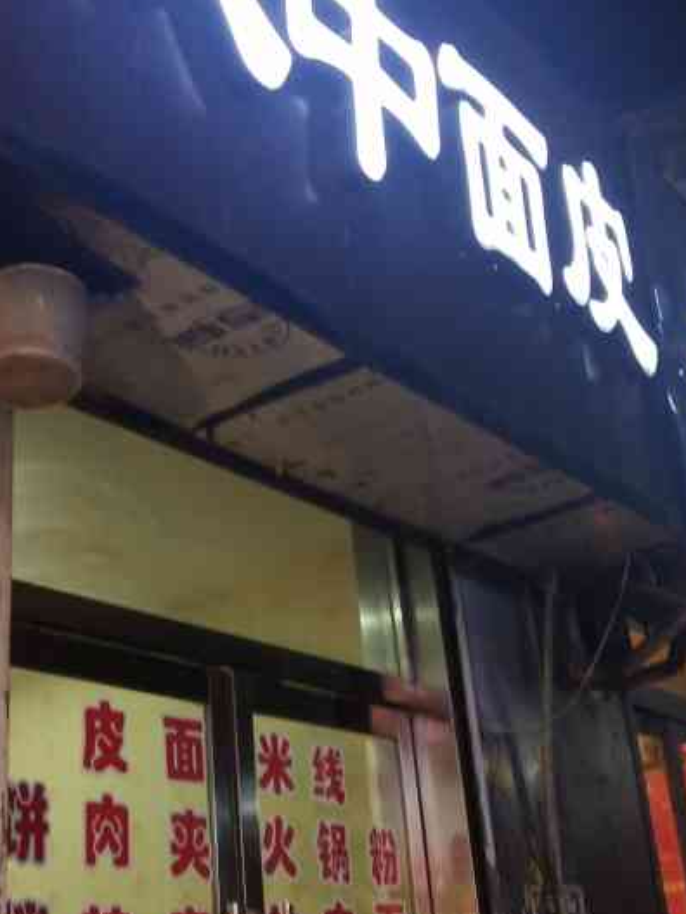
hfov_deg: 27.5
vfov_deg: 36.2
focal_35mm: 53
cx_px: 314
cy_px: 473
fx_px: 1400
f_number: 1.8
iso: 399
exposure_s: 1/50
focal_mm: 3.95
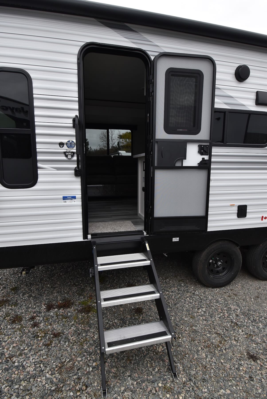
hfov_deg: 63.3
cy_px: 200
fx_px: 216
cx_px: 134
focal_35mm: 20
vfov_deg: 85.4
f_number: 7.1
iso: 400
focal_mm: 13
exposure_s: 1/200
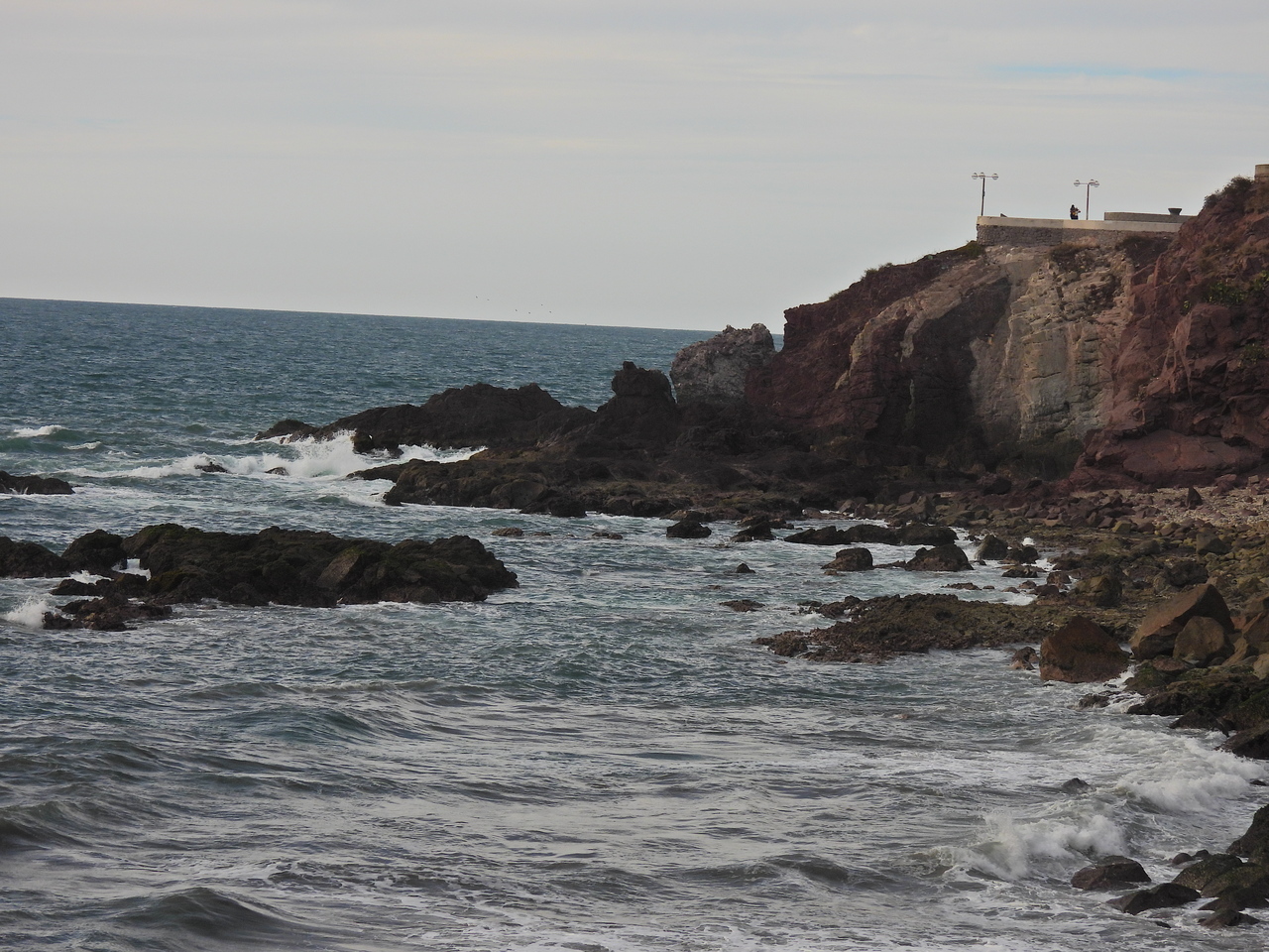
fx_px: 3849
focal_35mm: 105
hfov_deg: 18.7
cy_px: 476
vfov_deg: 14.1
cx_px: 634
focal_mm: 18.7
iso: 100
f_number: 4
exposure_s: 1/160
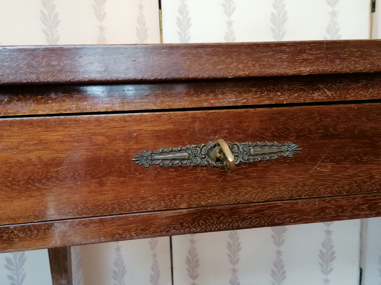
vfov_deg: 44.2
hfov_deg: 56.8
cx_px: 190
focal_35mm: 32
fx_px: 352
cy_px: 142
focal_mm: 4.75
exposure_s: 1/25
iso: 320
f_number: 1.8
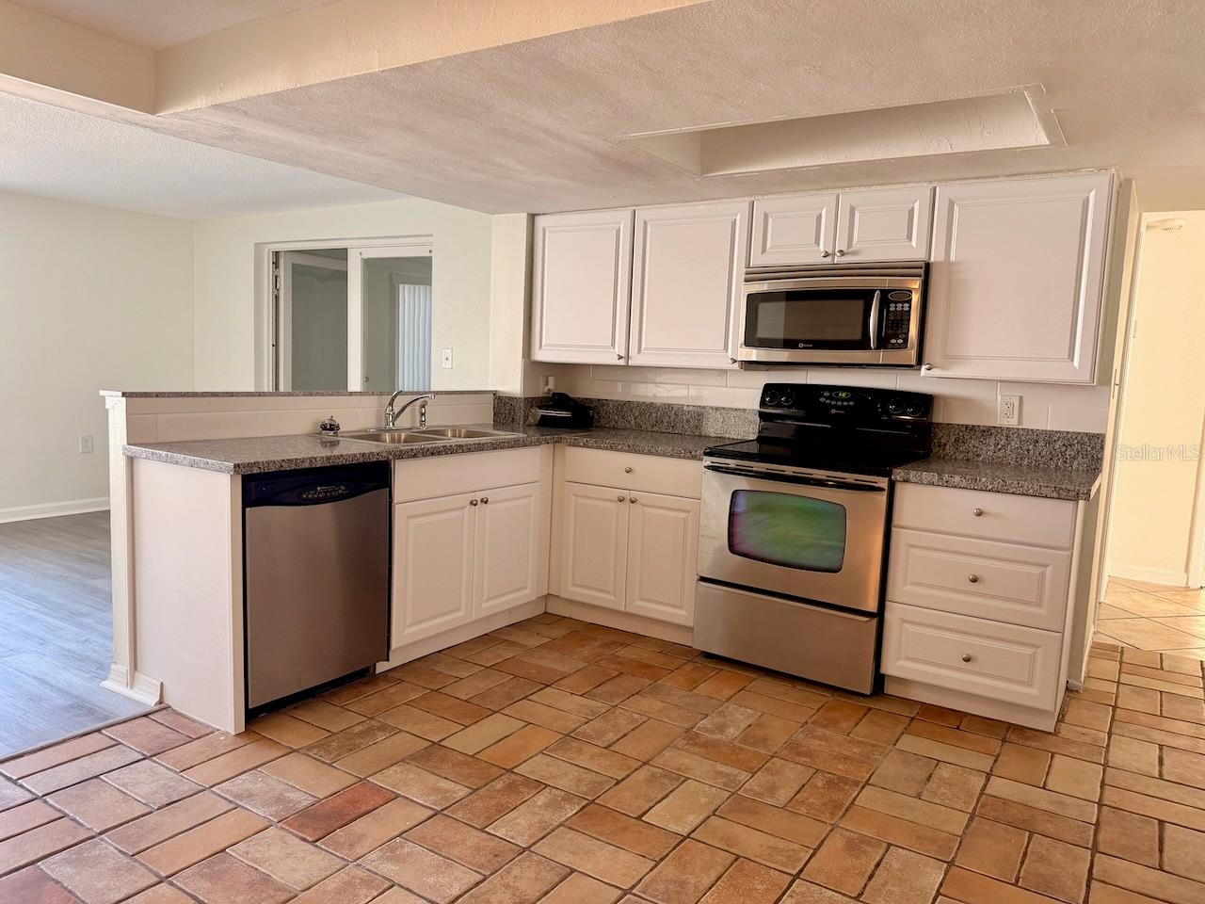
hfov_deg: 71.6
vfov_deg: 56.8
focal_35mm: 24
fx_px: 835
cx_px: 602
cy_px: 452
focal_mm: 6.76
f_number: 1.78
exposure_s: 1/104
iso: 200
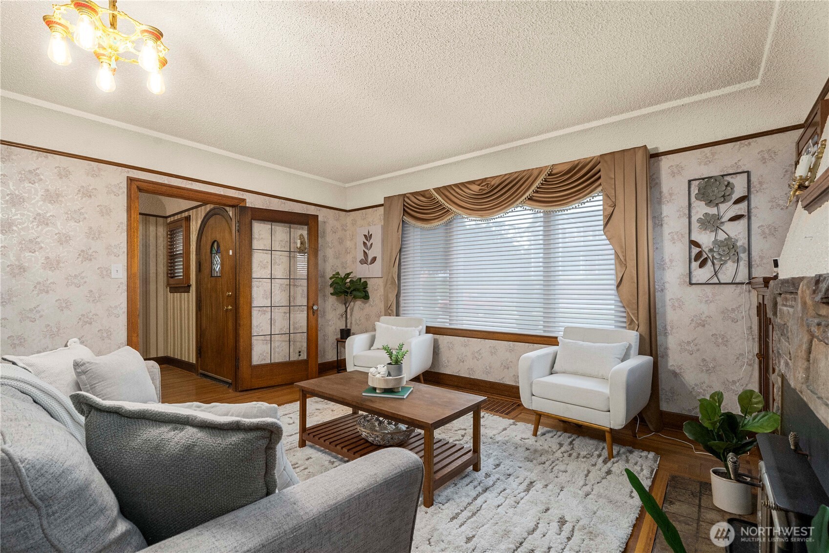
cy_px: 276
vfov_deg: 77.3
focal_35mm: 15
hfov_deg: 100.4
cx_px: 414
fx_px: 345
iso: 2000
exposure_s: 1/30
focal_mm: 15
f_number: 8
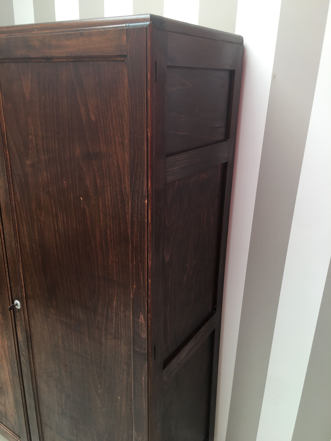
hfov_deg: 48.2
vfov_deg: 61.7
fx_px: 370
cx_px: 166
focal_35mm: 29
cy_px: 220
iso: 25
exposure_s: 1/50
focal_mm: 4.15
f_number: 2.2
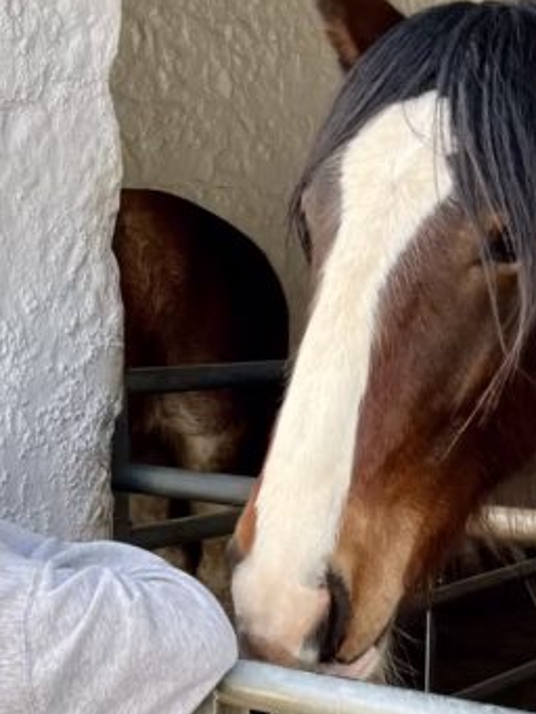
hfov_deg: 18.8
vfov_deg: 24.6
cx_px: 400
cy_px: 584
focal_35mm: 78
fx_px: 1609
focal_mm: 5.1
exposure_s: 1/399
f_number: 1.6
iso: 50
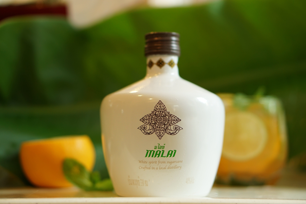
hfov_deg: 27.0
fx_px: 637
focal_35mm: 75
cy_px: 102
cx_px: 153
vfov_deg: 18.2
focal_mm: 50
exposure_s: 1/80
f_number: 2
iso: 400
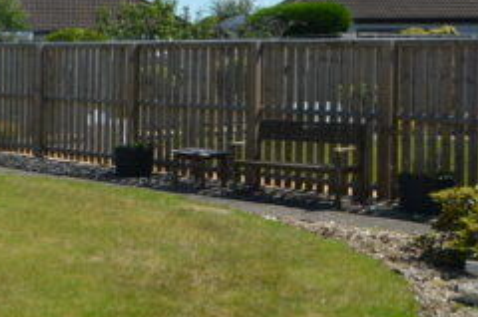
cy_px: 58
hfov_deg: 24.3
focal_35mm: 64
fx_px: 848
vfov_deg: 20.9
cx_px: -247
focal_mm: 10
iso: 100
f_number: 8
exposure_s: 1/250
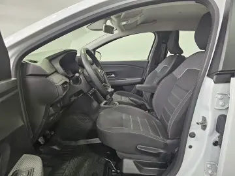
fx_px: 156
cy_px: 88
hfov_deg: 73.9
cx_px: 118
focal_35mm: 23
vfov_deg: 58.9
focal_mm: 6.3
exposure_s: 1/100
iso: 250
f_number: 1.7
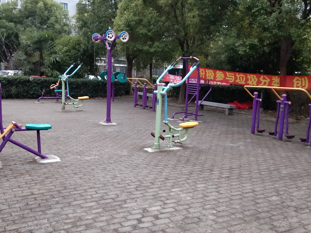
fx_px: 368
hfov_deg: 45.6
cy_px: 121
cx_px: 133
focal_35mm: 41
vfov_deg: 35.1
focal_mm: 3.69
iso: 500
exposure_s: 1/33.3
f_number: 2.2
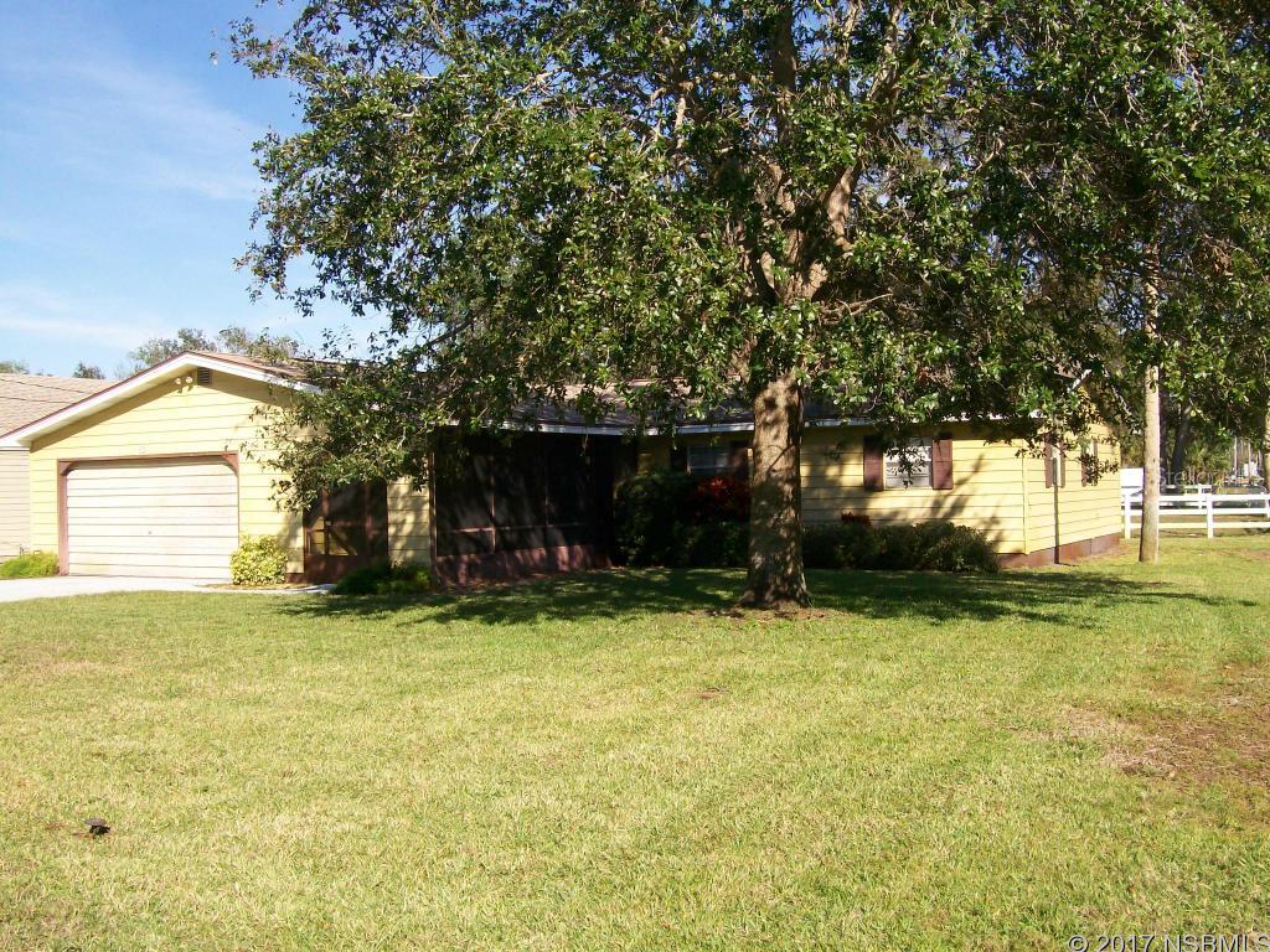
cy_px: 476
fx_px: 1321
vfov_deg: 39.7
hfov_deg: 51.4
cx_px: 635
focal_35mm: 36
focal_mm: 6
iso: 80
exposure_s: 1/465
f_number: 4.8
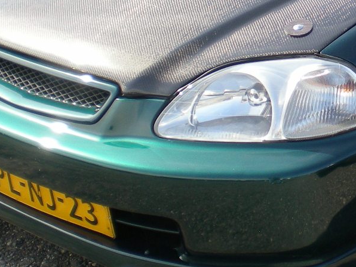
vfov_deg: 14.8
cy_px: -1
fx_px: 1008
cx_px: 408
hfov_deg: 19.1
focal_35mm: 98
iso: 50
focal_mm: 6.3
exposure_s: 1/220
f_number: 3.1
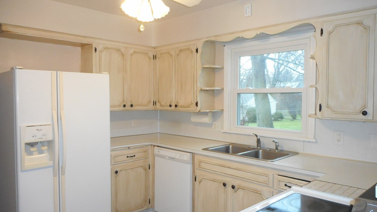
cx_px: 190
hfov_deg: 67.9
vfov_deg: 41.5
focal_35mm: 28
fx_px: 280
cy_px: 109
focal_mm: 4.5
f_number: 3.7
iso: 360
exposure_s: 1/25
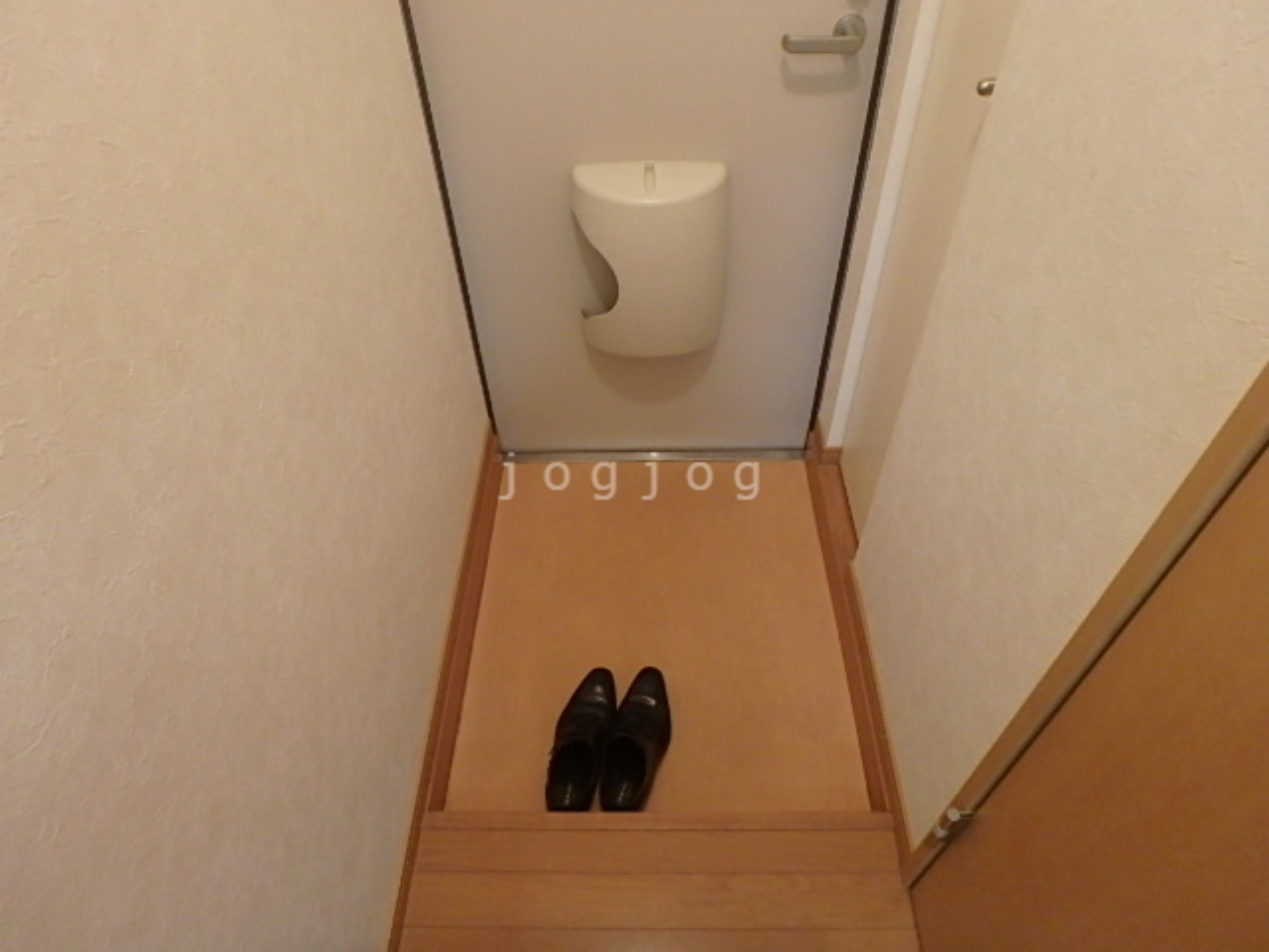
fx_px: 770
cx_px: 634
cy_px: 476
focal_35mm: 21
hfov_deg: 79.0
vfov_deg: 63.4
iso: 640
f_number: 3.5
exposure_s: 1/30
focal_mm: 3.7
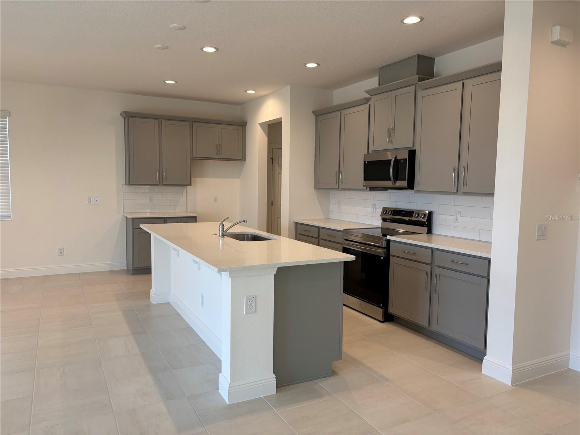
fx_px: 436
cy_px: 218
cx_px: 290
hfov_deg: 67.3
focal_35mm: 26
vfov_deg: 53.1
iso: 40
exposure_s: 1/120
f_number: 1.6
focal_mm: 5.96
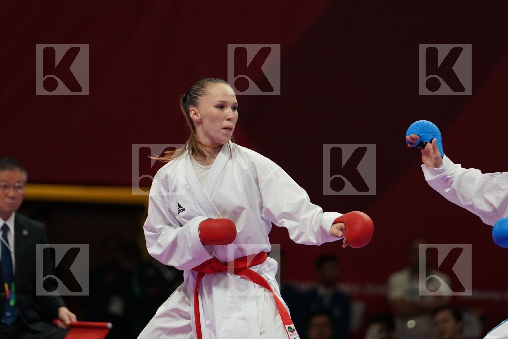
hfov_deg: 5.9
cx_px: 254
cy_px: 170
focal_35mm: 351
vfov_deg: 3.9
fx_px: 4953
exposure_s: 1/1000
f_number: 4
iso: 2500
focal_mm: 234
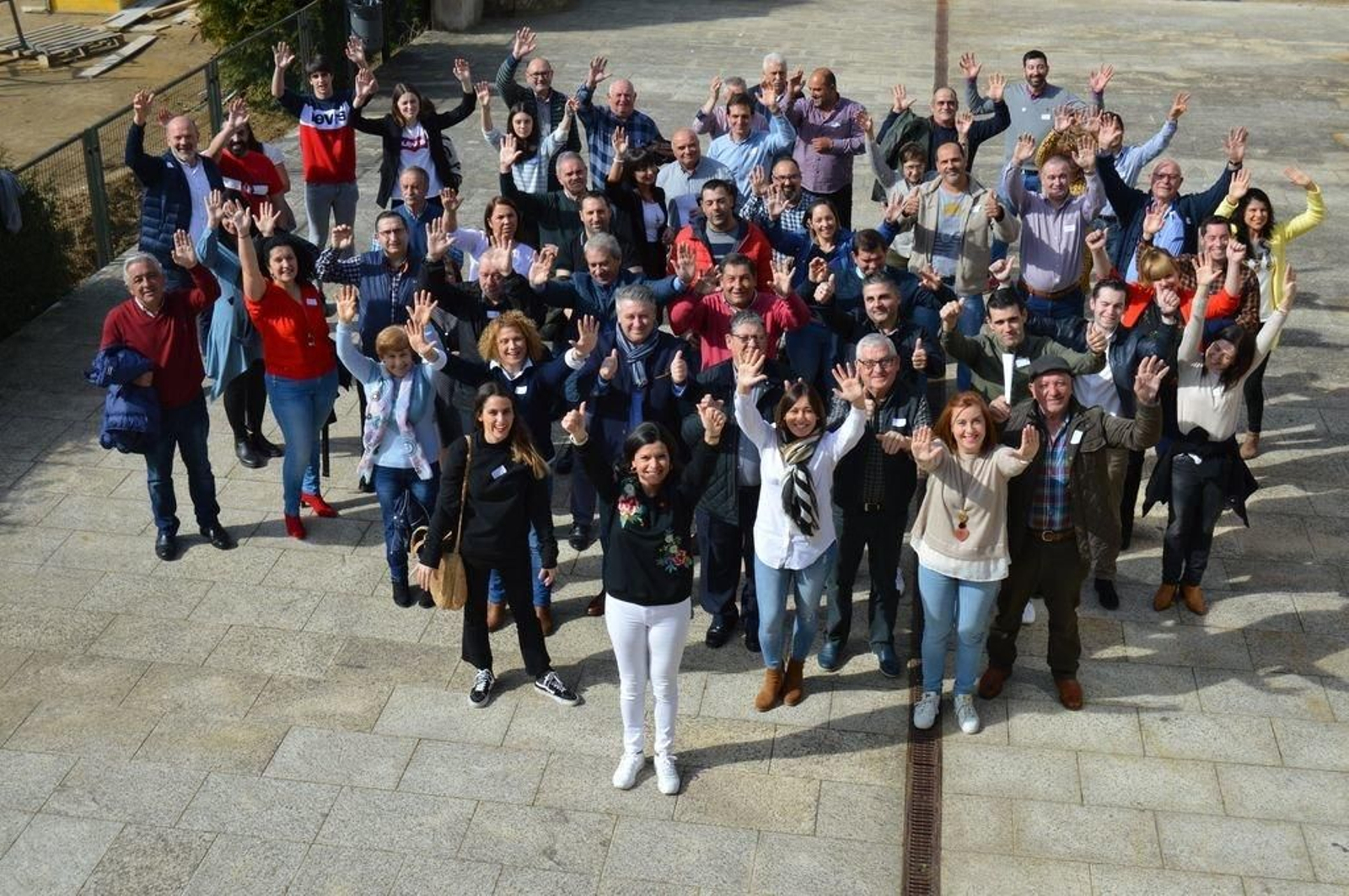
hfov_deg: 42.4
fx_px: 1740
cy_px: 448
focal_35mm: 46
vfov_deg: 28.9
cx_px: 674
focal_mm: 31
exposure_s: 1/250
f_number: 8
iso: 100
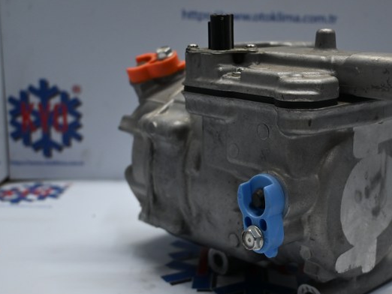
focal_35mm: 54
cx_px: 261
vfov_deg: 27.0
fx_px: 613
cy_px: 145
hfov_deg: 35.1
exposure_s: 1/125
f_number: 4.2
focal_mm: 24.5
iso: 720
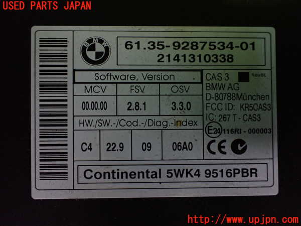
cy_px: 113
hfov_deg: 60.0
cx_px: 150
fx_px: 261
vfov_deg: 46.8
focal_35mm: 30
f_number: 2.3
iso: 800
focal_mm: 5.4
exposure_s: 1/40
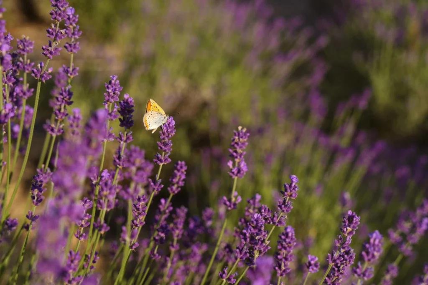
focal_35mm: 75
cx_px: 214
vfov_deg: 18.2
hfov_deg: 27.0
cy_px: 142
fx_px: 892
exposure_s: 1/640
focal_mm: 75
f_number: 7.1
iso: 320
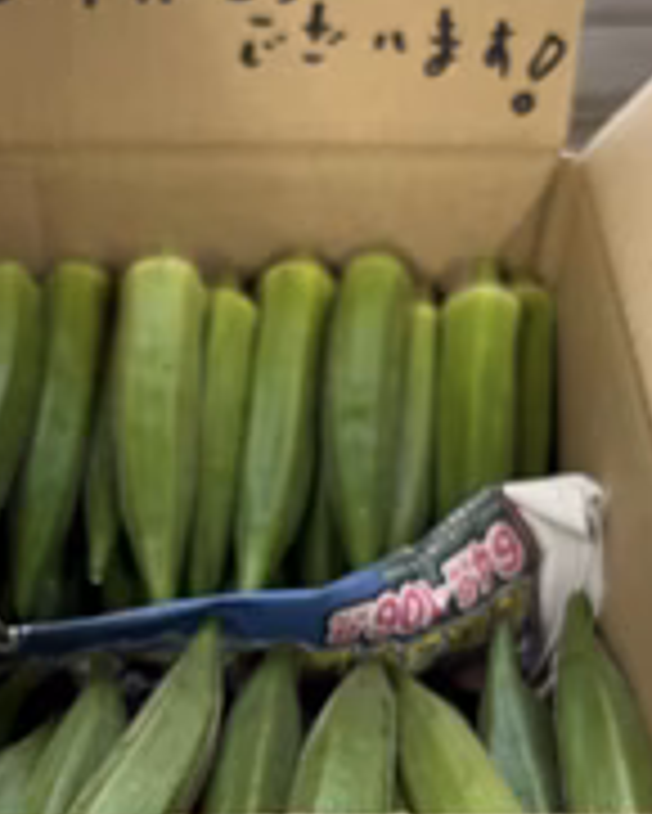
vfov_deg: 32.9
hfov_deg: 26.9
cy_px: 616
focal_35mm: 56
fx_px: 1350
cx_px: 189
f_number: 1.5
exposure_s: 1/67
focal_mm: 5.7
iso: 125
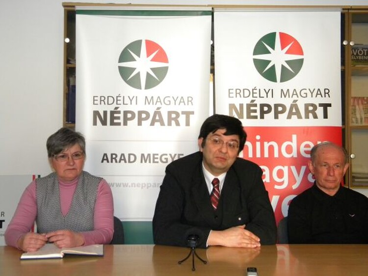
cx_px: 184
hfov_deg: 40.4
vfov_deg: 30.9
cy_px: 138
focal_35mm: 47
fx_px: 500
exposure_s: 1/30
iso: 400
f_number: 3.9
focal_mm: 8.6
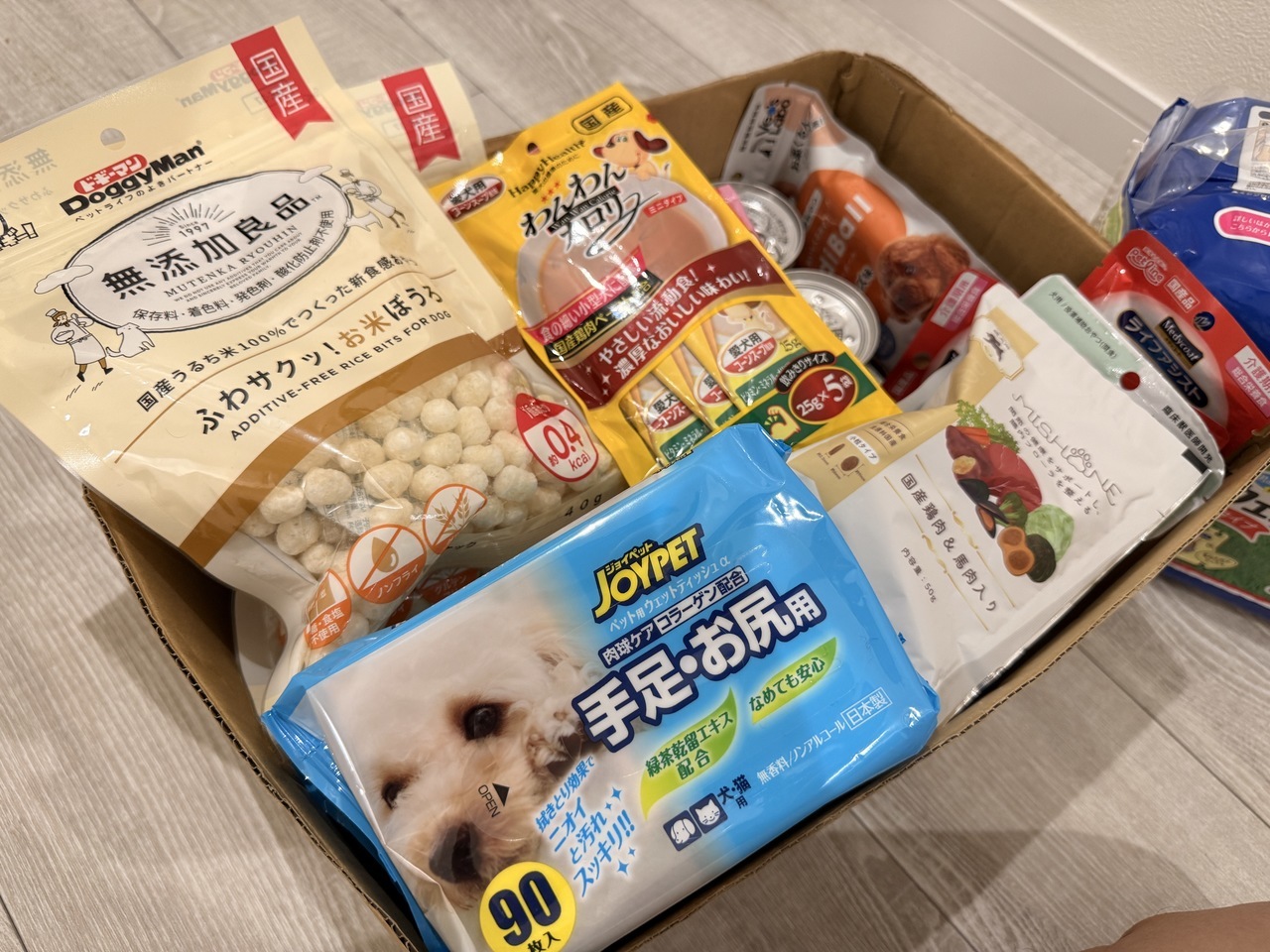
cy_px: 476
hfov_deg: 71.6
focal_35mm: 24
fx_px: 881
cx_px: 635
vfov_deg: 56.8
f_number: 1.78
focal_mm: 6.76
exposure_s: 1/50
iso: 200
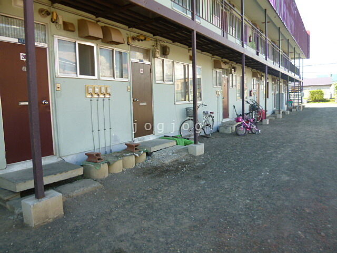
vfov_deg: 56.8
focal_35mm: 24
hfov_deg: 71.6
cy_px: 126
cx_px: 168
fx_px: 234
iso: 100
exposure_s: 1/200
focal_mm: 4.3
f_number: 2.5
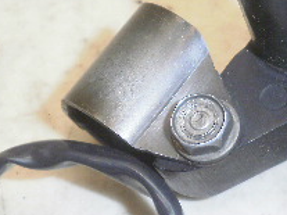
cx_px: 270
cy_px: 146
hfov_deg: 20.0
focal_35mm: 96
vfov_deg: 15.4
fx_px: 795
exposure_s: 1/80
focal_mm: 5.45
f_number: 2.9
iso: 100
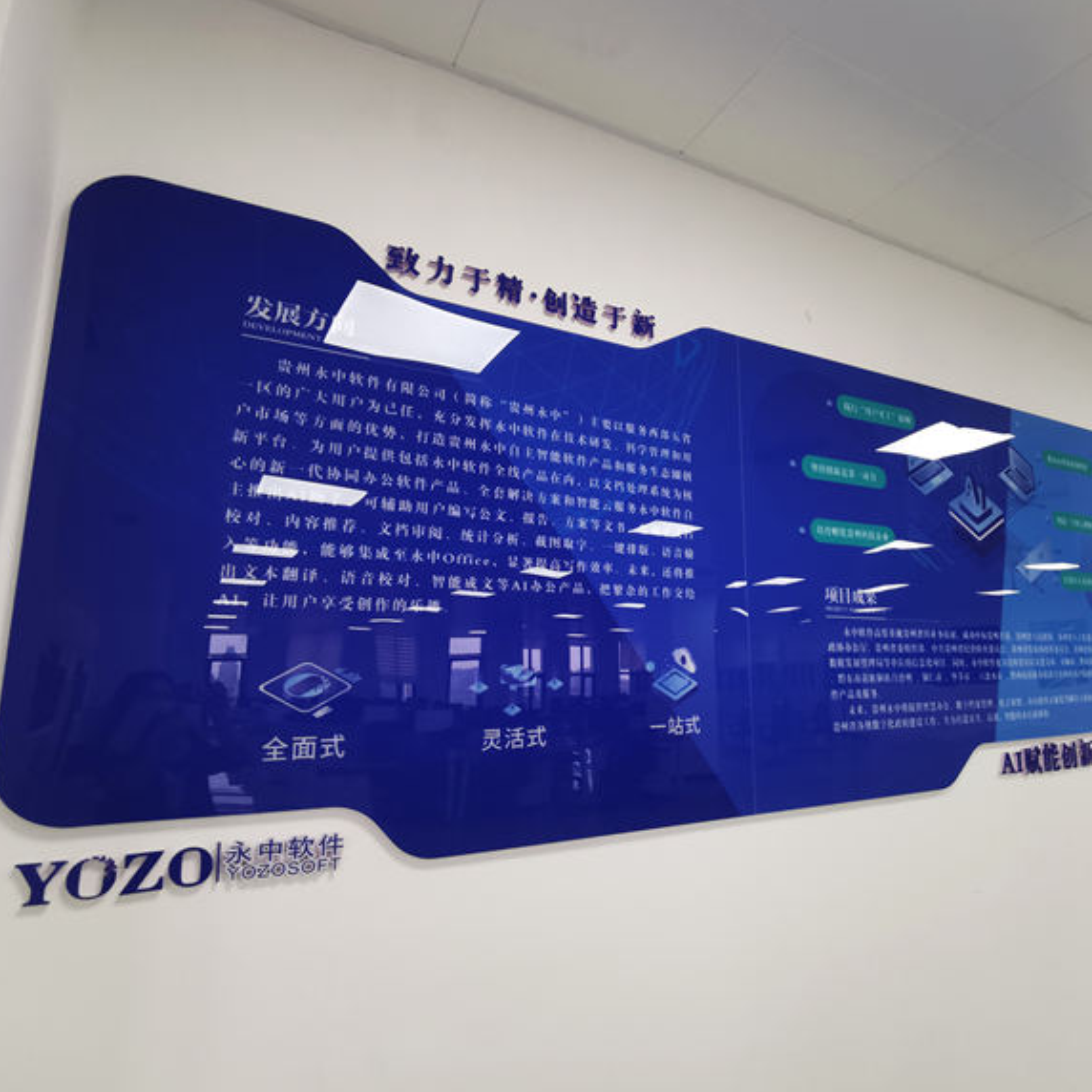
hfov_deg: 71.0
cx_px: 680
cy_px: 535
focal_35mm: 21
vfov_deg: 72.1
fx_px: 749
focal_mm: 2.26
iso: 100
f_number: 2.2
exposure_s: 1/50
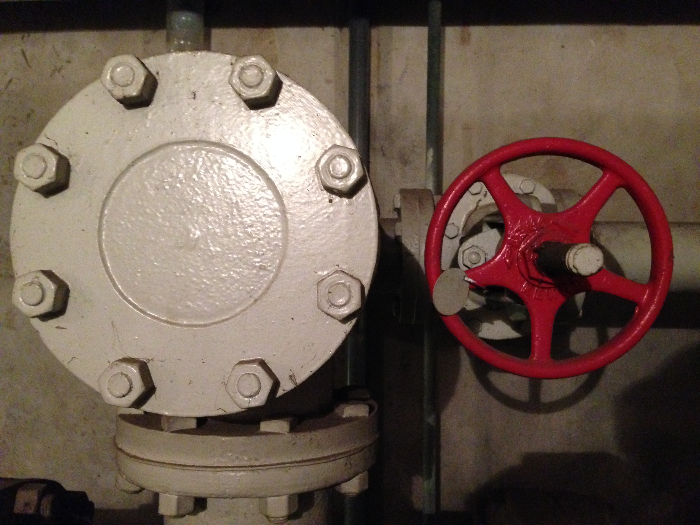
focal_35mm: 33
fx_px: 667
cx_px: 350
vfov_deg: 42.9
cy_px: 262
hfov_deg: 55.4
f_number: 2.4
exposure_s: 1/15
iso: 640
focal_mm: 4.12
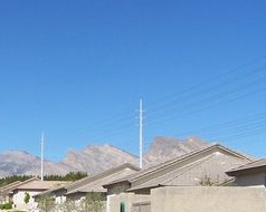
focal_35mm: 78
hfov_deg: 23.9
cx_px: 34
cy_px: 176
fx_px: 614
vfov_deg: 19.4
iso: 80
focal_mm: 6.3
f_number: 4
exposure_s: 1/800
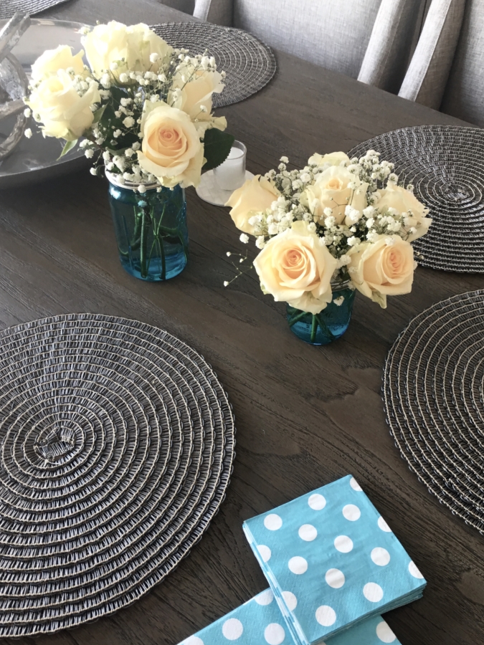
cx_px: 247
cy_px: 338
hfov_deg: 42.9
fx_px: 615
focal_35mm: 33
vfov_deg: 55.3
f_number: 2.2
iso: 32
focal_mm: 4.15
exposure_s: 1/30
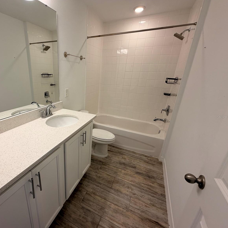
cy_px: 117
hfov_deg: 81.6
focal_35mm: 17
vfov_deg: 84.0
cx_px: 79
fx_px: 127
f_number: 2.2
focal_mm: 2.22
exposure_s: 1/120
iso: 80
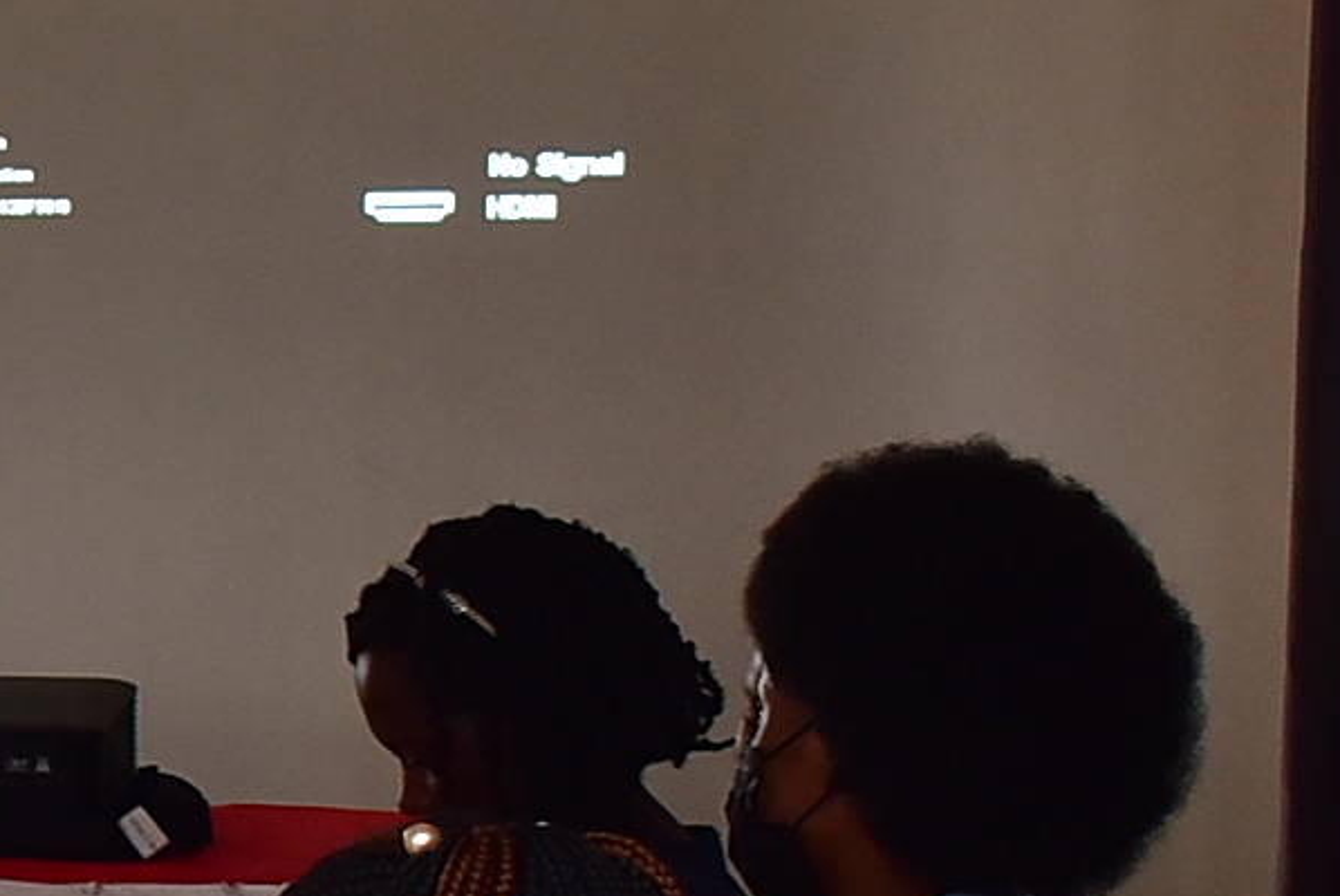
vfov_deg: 6.1
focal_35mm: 225
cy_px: 732
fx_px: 8383
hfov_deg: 8.5
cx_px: -1546
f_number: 5.6
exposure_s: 1/40
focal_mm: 30
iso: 400
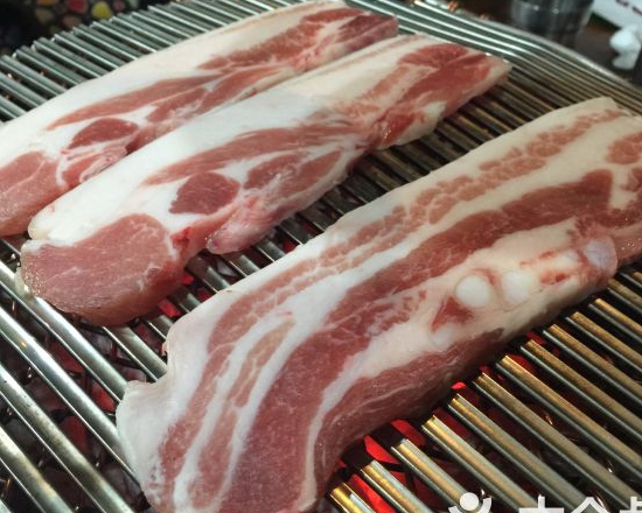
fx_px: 684
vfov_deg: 41.1
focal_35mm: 36
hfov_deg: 50.3
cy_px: 275
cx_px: 333
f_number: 2.2
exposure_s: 1/15
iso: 100
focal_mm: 4.15
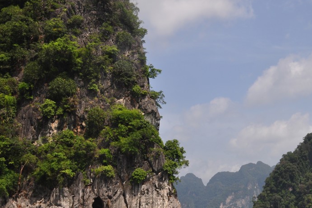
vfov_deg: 19.1
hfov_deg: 28.2
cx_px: 224
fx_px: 615
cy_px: 109
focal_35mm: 71
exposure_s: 1/400
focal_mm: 32
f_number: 11
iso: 200
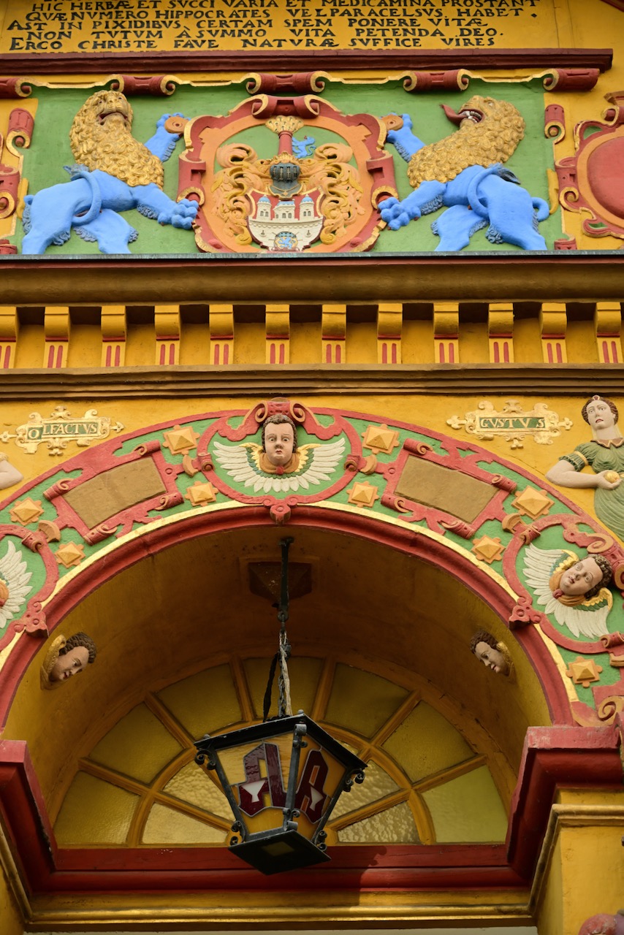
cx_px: 312
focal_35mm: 65
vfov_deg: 31.0
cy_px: 468
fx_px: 1689
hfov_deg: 20.9
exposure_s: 1/1000
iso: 400
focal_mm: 65
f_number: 4
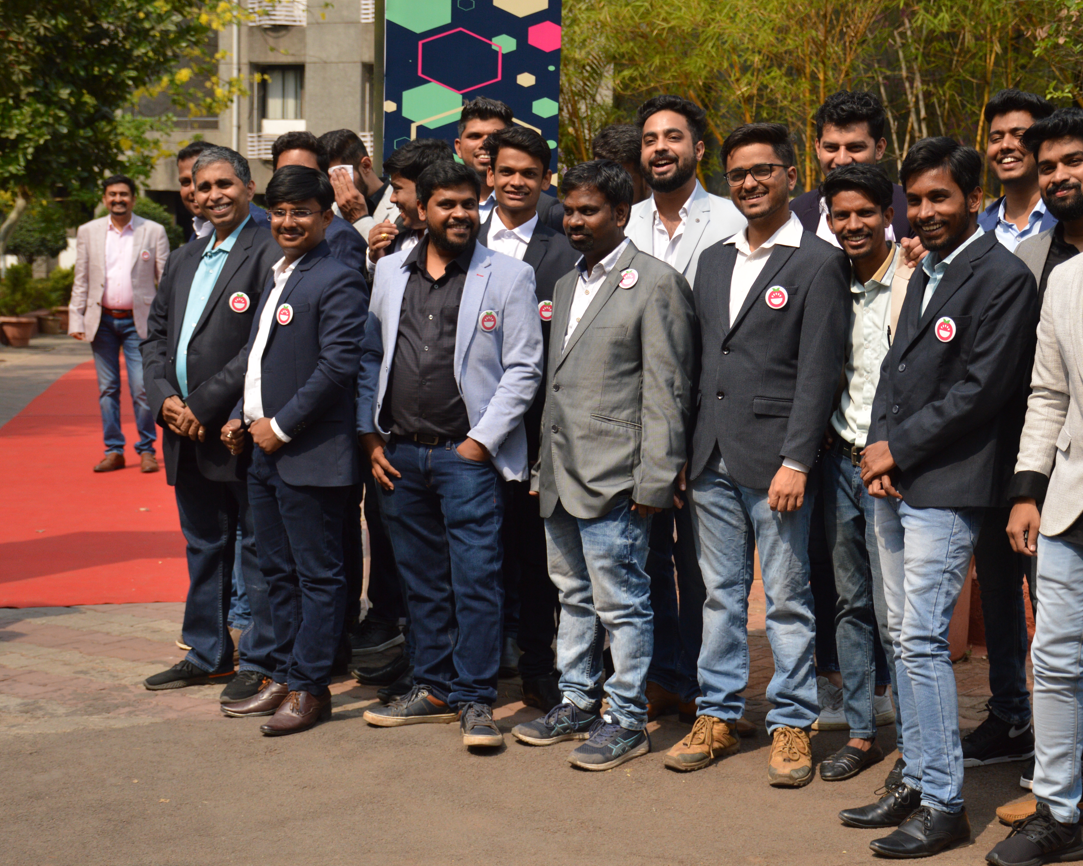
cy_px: 435
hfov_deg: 27.9
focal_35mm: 68
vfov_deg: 22.5
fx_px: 2179
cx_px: 642
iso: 400
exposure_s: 1/1600
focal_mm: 40
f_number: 4.5
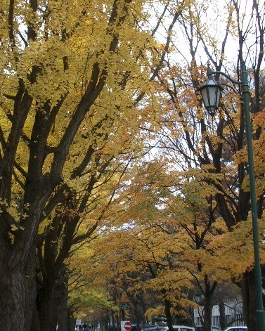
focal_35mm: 65
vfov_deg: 29.1
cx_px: 115
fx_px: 637
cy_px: 163
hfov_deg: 23.5
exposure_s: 1/30
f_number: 3.1
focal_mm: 8.2
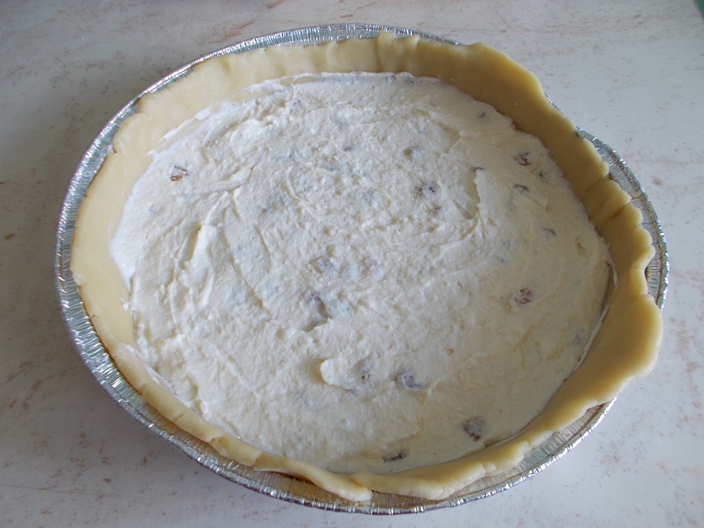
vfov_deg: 53.1
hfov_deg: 67.3
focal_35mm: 26
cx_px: 352
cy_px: 264
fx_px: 529
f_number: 3.2
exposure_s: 1/25
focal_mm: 4.6
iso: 100
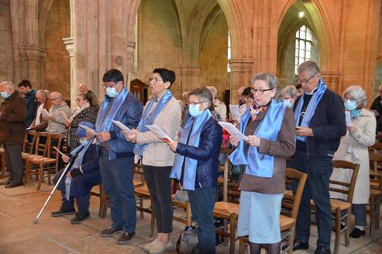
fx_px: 381
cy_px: 127
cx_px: 191
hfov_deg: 53.2
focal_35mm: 36
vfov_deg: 36.8
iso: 2000
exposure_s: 1/60
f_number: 3.8
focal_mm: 24
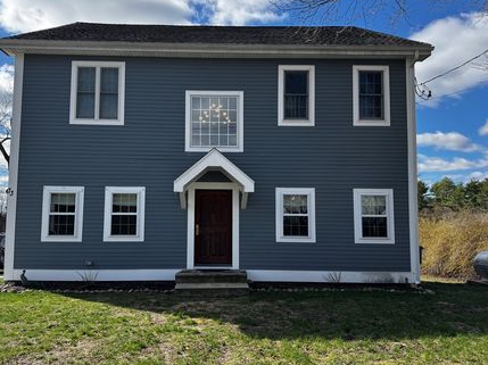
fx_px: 394
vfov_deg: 49.7
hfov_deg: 63.4
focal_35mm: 28
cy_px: 187
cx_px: 221
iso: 80
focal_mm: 6.76
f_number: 1.78
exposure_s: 1/1980
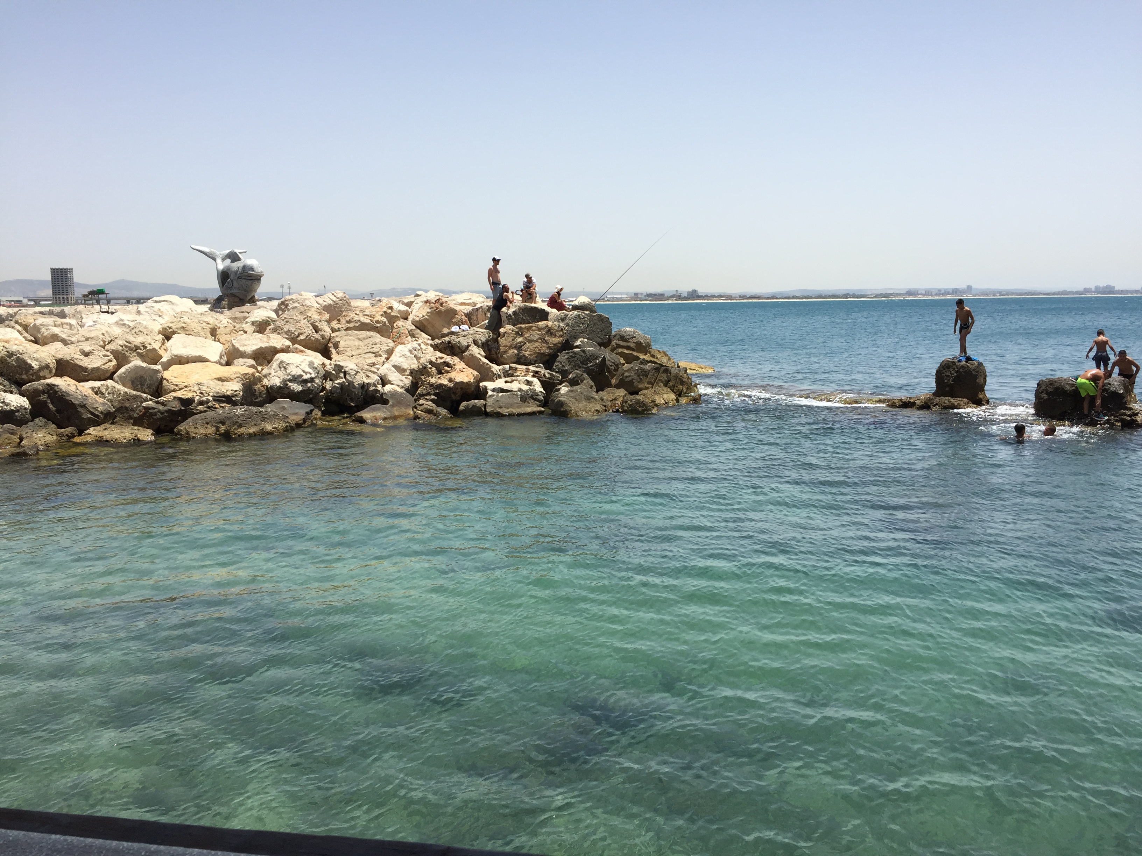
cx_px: 571
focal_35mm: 29
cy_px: 428
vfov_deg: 48.2
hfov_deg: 61.7
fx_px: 957
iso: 32
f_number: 2.2
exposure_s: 1/2083
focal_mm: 4.15
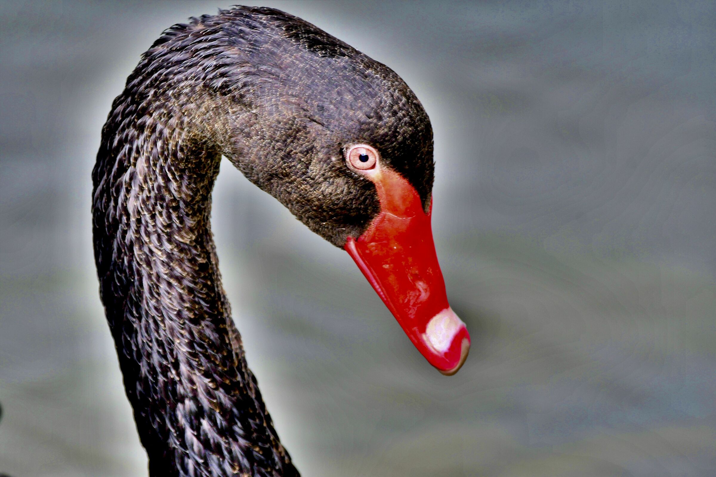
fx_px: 8949
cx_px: 358
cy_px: 238
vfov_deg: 3.1
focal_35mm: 450
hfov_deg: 4.6
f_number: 6.3
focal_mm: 300
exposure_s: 1/160
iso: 400
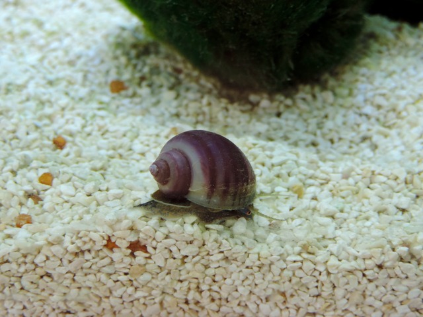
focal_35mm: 70
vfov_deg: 21.0
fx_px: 855
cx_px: 212
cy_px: 158
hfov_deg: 27.8
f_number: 3.9
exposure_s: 1/60
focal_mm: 12.4
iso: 280
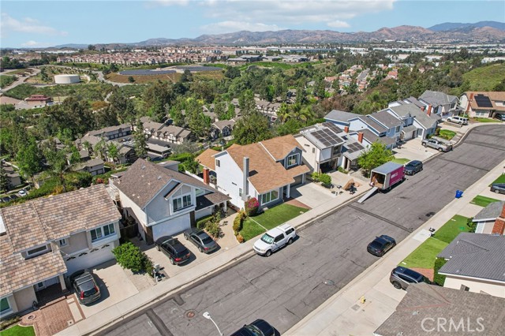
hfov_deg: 78.6
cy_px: 168
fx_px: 308
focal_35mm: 22
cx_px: 252
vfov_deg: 57.2
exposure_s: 1/2500
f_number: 2.8
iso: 130
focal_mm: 8.4
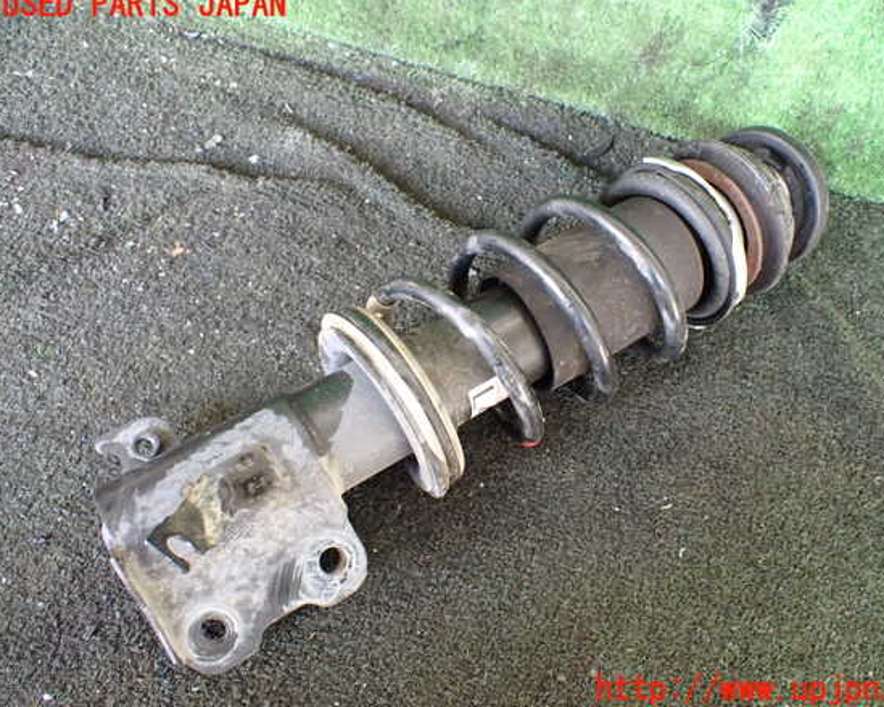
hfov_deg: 55.6
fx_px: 837
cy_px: 348
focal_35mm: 32
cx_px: 477
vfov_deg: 45.8
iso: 800
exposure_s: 1/60
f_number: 2.3
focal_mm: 5.4
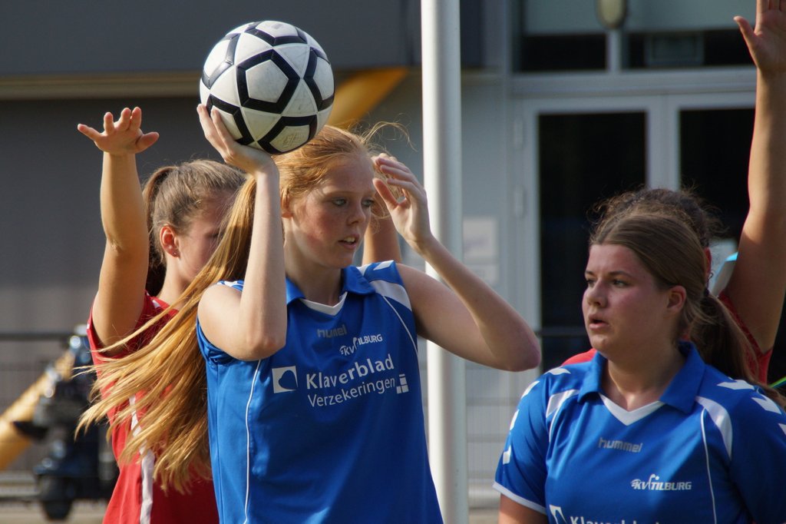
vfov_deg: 5.7
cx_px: 393
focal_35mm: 240
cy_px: 262
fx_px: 5238
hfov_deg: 8.6
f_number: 6.3
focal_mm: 160
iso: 320
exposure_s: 1/800
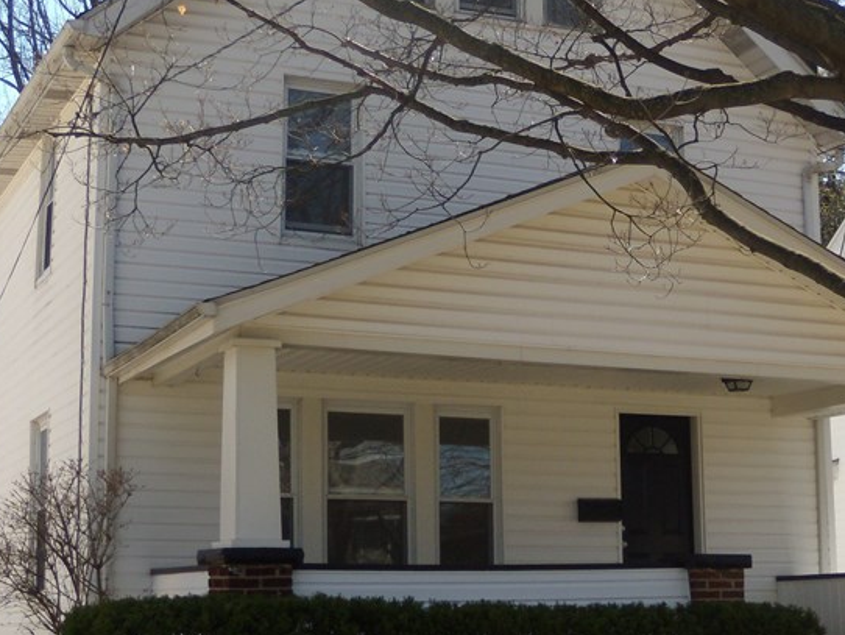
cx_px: 553
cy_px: 345
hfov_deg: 28.4
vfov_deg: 21.6
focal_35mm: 68
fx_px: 1661
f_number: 3.6
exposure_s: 1/500
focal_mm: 6.4
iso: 80
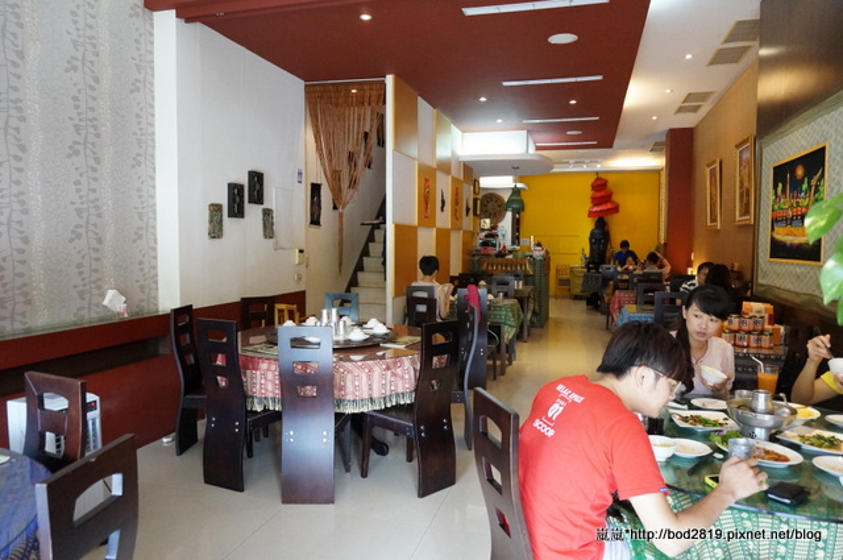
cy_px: 280
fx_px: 596
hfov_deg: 70.5
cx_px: 422
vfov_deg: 50.3
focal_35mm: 26
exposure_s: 1/160
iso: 2500
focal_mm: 17
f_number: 3.5
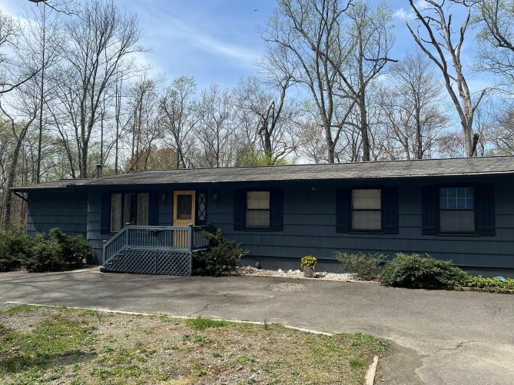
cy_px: 199
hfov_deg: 63.4
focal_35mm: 28
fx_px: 416
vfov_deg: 49.7
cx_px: 274
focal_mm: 5.7
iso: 50
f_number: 1.5
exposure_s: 1/2994
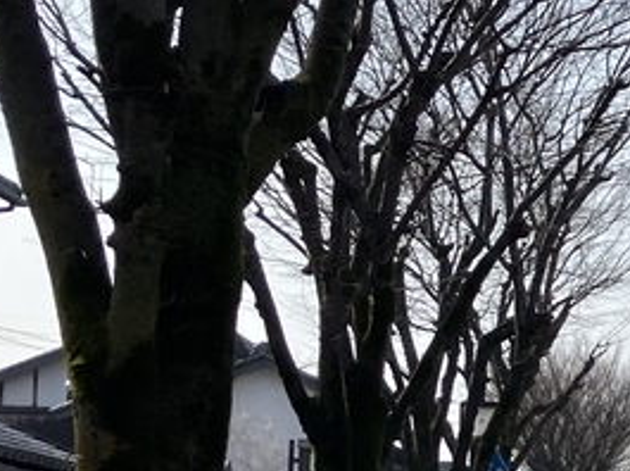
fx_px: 2308
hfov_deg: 14.0
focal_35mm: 127
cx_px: 1086
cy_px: 497
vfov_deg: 11.5
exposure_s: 1/2857
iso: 32
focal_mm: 3.99
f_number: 1.8
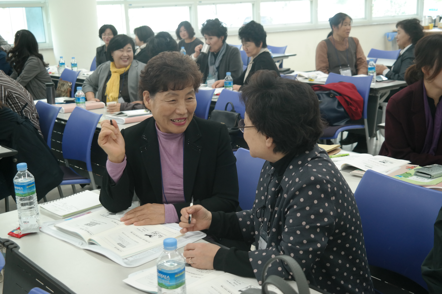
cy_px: 147
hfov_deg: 39.6
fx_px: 614
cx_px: 221
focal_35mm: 50
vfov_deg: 27.0
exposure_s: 1/60
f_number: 4.5
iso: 800
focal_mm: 33
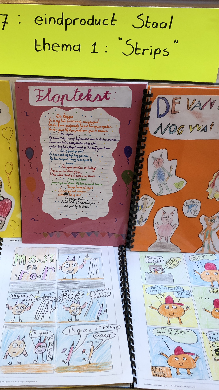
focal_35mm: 41
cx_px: 65
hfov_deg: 28.7
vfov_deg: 49.4
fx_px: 423
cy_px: 196
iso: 32
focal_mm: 3.99
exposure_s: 1/33
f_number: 1.8
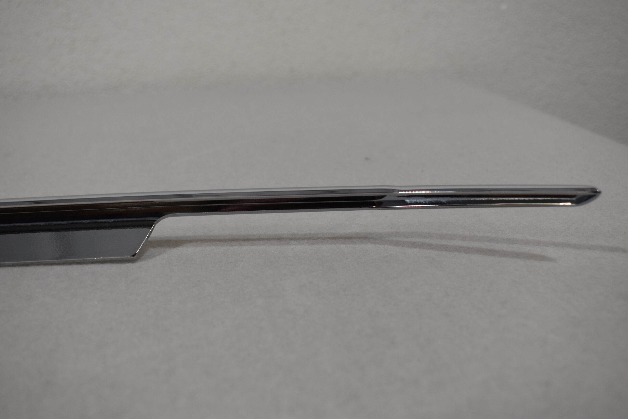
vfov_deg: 31.9
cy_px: 210
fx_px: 733
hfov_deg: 46.4
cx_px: 314
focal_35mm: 42
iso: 320
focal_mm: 28
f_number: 5.6
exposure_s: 1/125
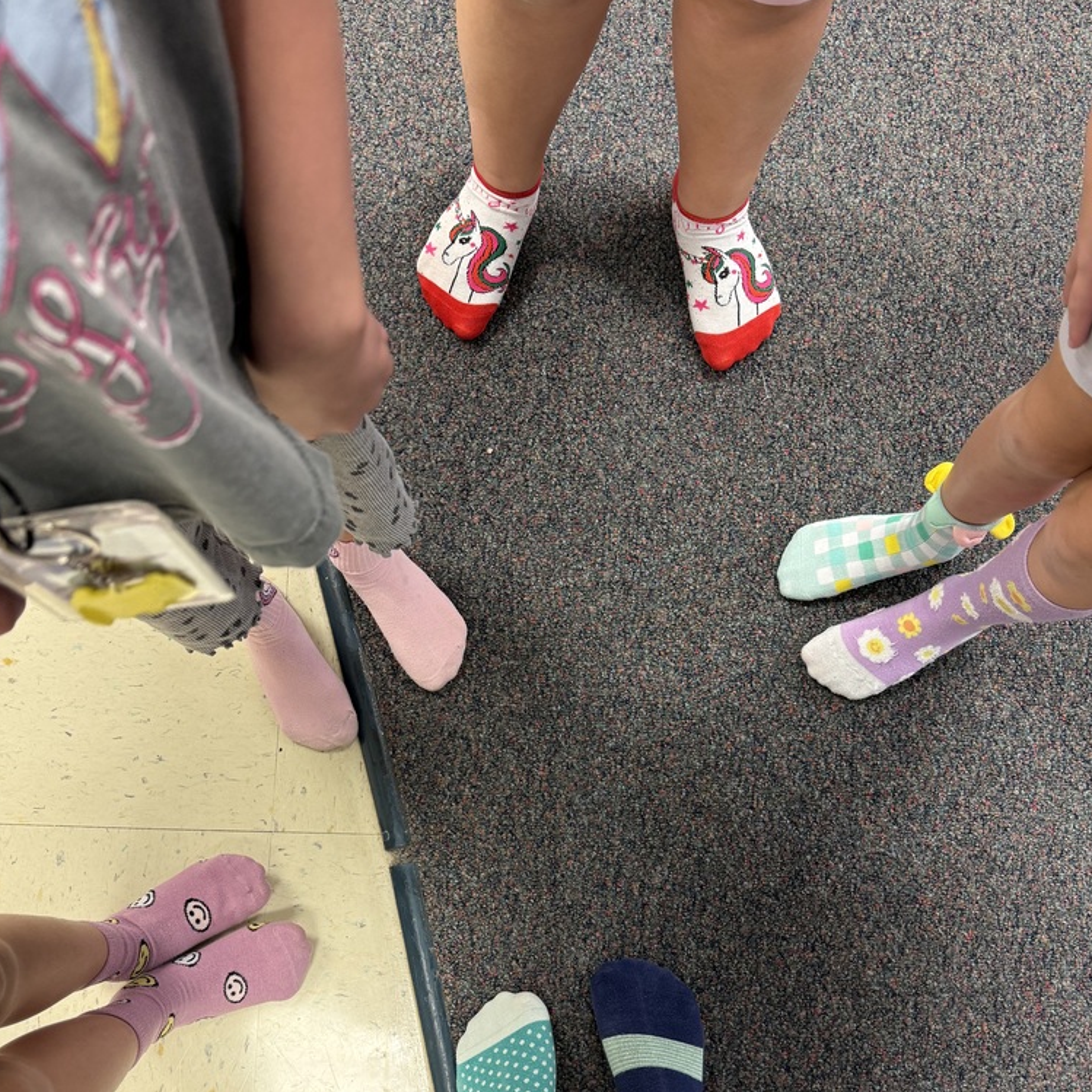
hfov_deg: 55.6
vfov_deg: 54.8
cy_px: 697
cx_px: 555
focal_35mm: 29
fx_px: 1035
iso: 200
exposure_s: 1/60
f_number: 1.78
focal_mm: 6.76
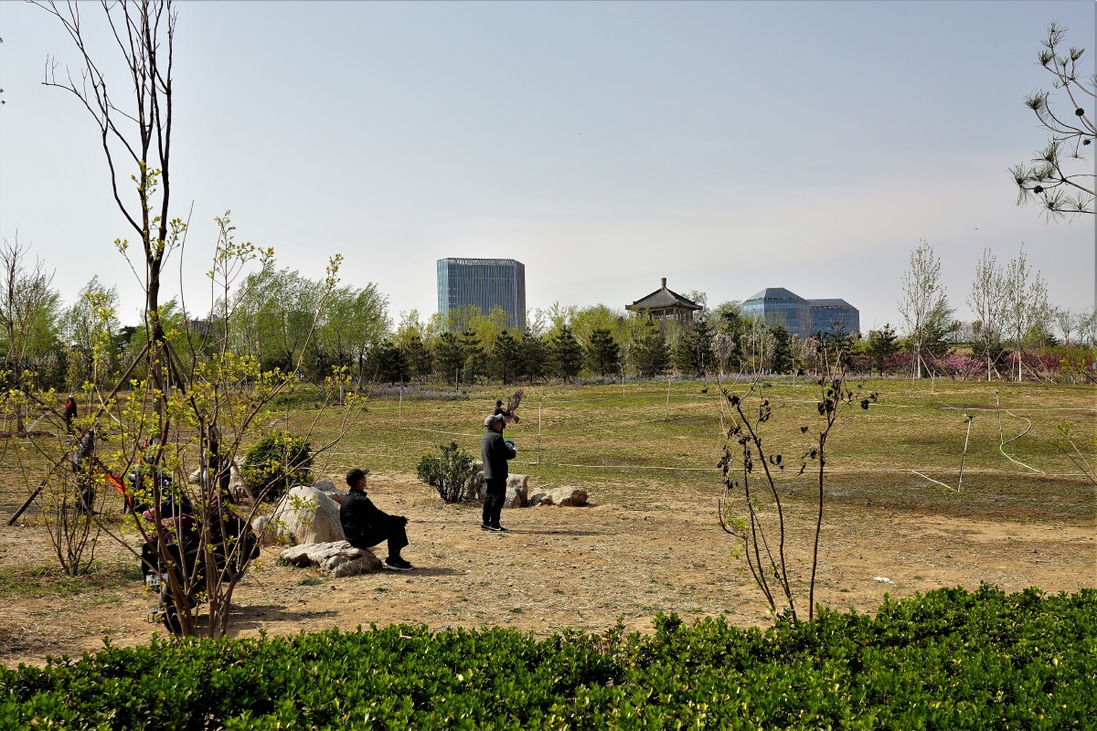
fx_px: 609
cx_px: 548
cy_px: 366
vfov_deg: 61.9
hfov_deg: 84.0
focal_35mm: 20
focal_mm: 20
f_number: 8
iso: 100
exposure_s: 1/320
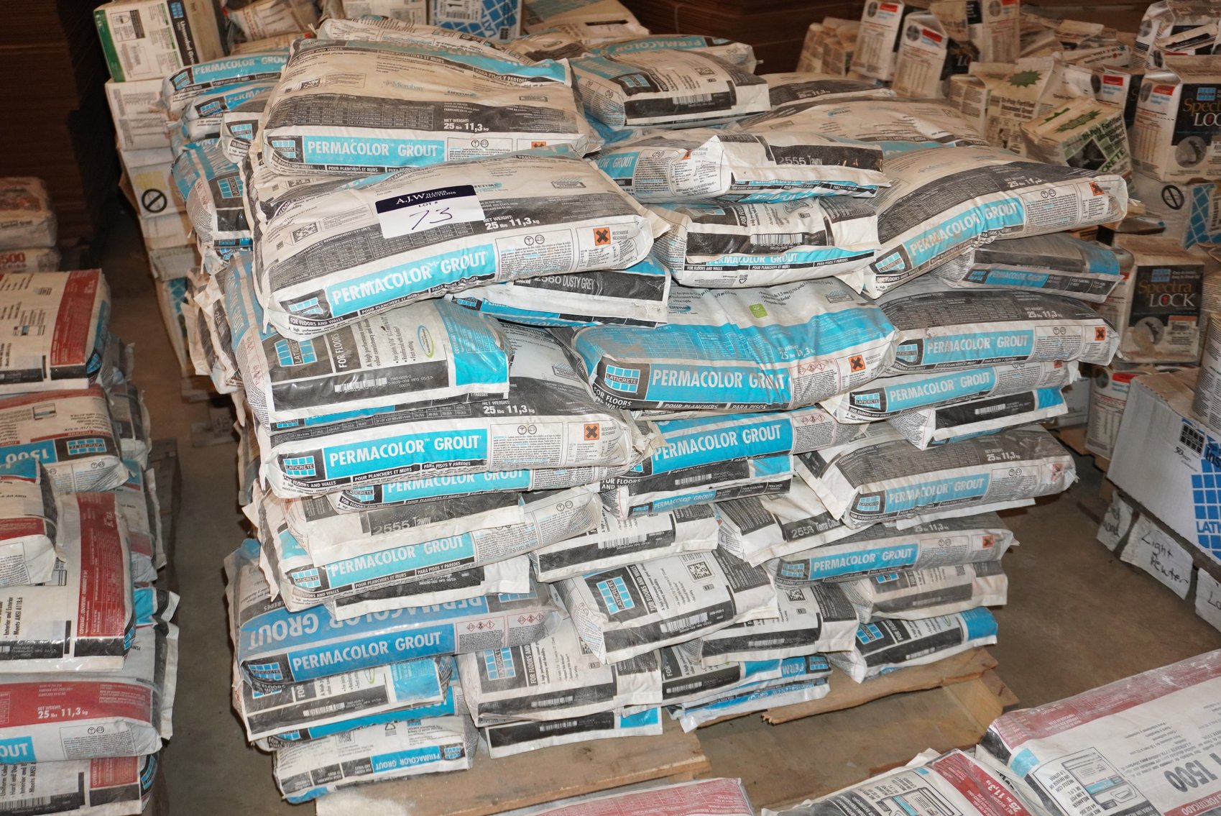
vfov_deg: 40.0
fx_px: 1120
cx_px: 610
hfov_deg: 57.2
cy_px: 408
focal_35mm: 33
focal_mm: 22
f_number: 4
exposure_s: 1/160
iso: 1600
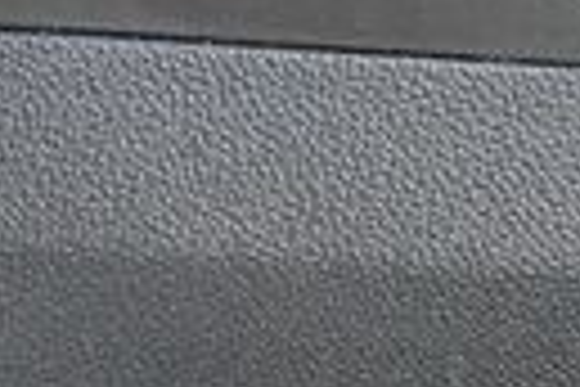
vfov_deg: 7.1
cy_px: 144
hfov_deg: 10.6
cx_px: 103
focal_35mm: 194
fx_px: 3125
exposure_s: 1/40
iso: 640
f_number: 4.5
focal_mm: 26
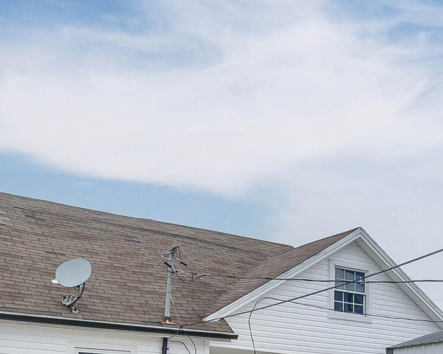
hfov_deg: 28.8
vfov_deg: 22.7
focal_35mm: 61
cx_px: 453
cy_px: 438
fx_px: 800
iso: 500
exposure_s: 1/2000
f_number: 8
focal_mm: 16
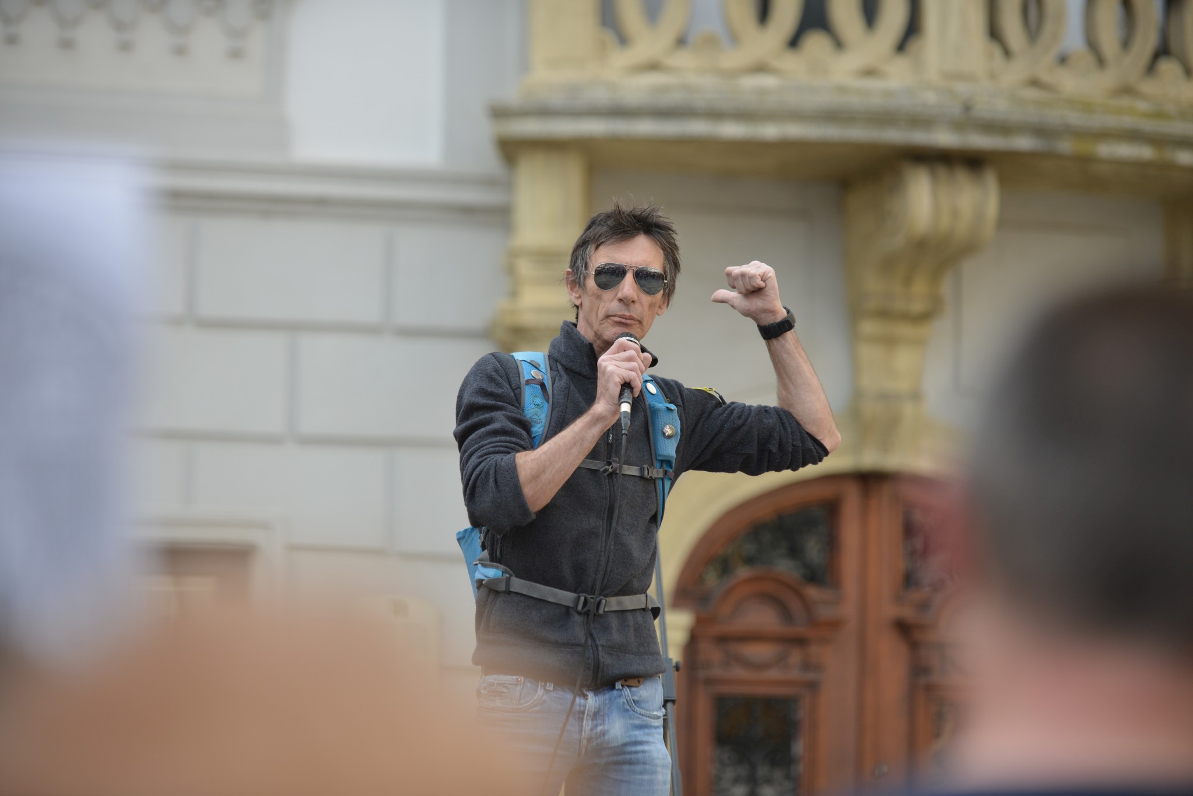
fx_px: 4641
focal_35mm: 140
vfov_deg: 9.8
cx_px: 596
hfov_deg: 14.6
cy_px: 398
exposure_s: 1/1600
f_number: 5
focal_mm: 140
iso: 400
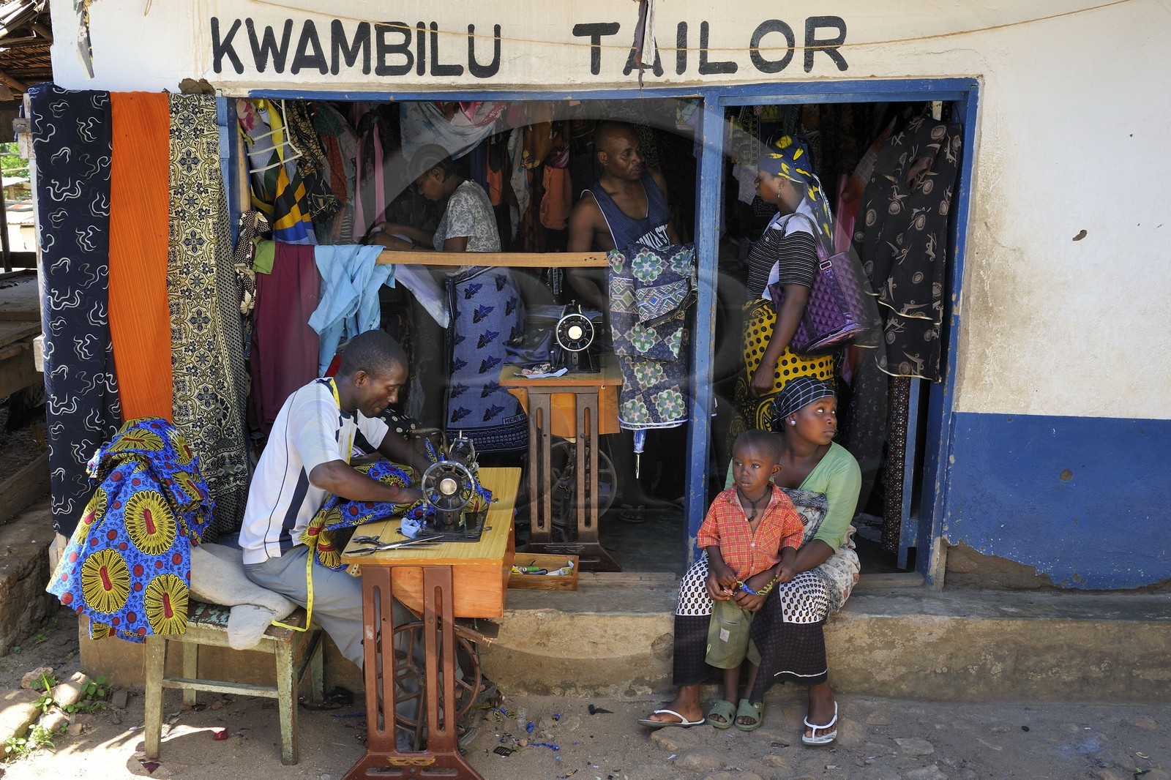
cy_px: 390
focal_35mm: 34
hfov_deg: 55.8
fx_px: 1106
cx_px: 586
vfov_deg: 38.9
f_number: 7.1
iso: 400
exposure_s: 1/160
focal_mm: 34
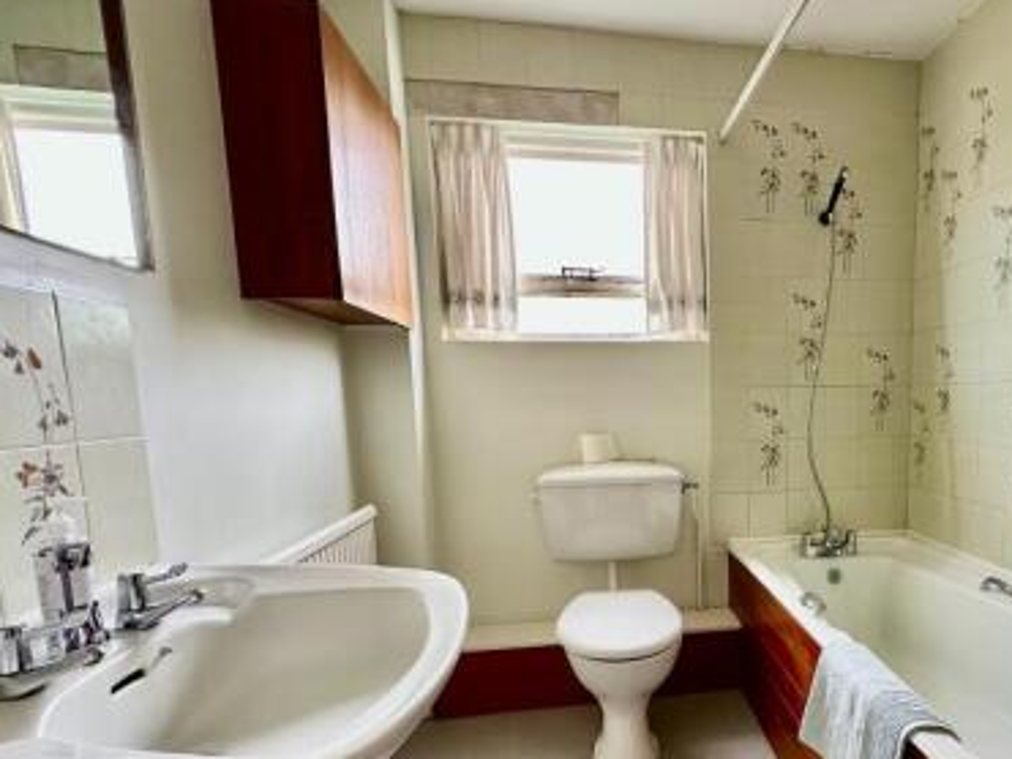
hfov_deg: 73.2
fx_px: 643
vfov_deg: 60.1
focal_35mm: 22
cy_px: 482
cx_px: 705
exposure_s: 1/99
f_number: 2.2
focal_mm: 2.22
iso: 160
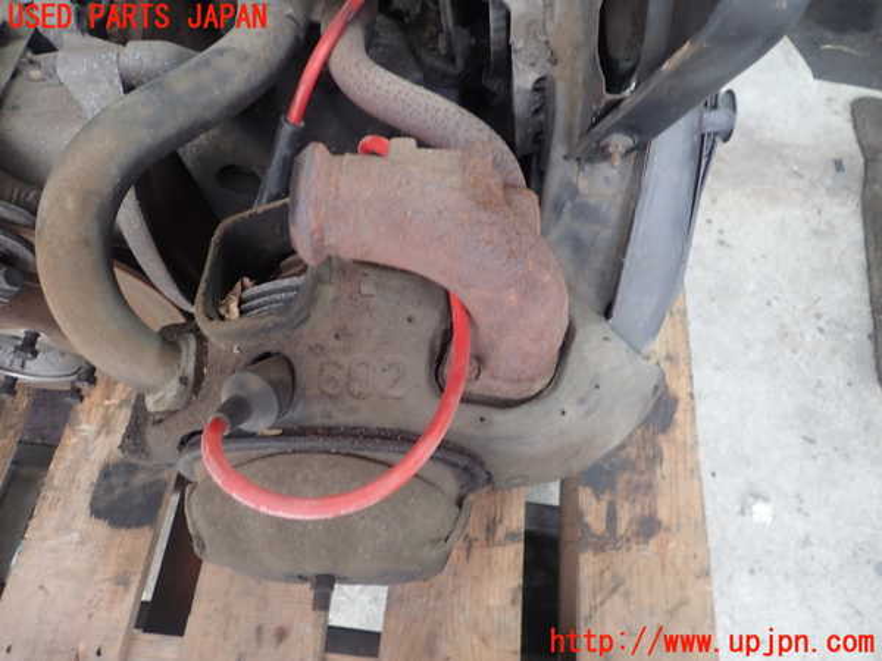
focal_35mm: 25
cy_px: 330
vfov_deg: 54.9
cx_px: 441
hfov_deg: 69.4
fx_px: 637
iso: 200
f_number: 2
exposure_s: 1/40
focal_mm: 4.5
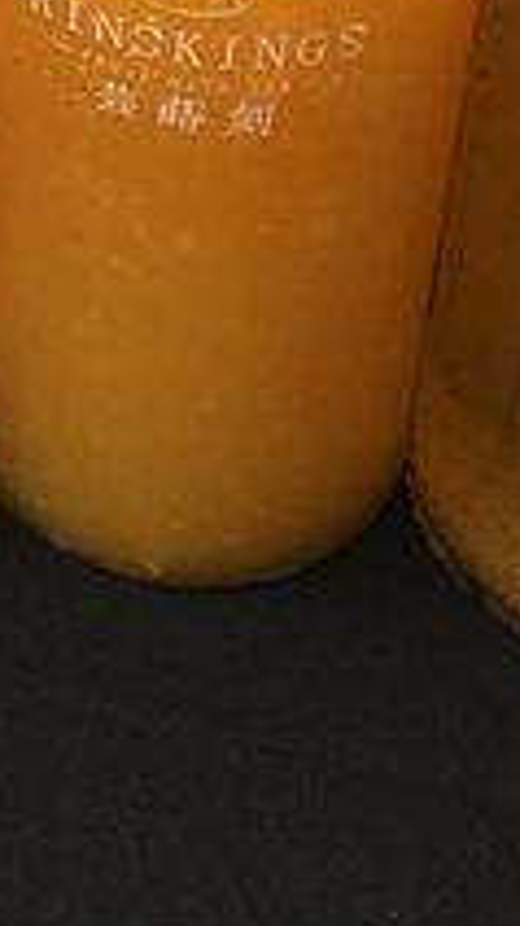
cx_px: -686
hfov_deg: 9.2
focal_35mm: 119
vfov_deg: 17.4
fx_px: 2922
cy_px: -83
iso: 25
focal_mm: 4.15
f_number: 2.2
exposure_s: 1/289
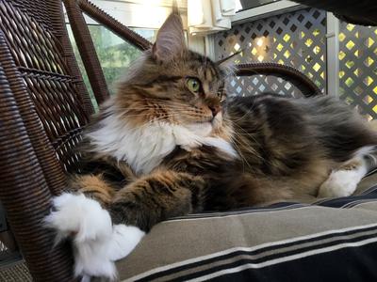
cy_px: 141
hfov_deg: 58.4
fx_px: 338
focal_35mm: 31
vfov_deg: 45.4
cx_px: 188
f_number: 2.4
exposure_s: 1/30
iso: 40
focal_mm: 3.3
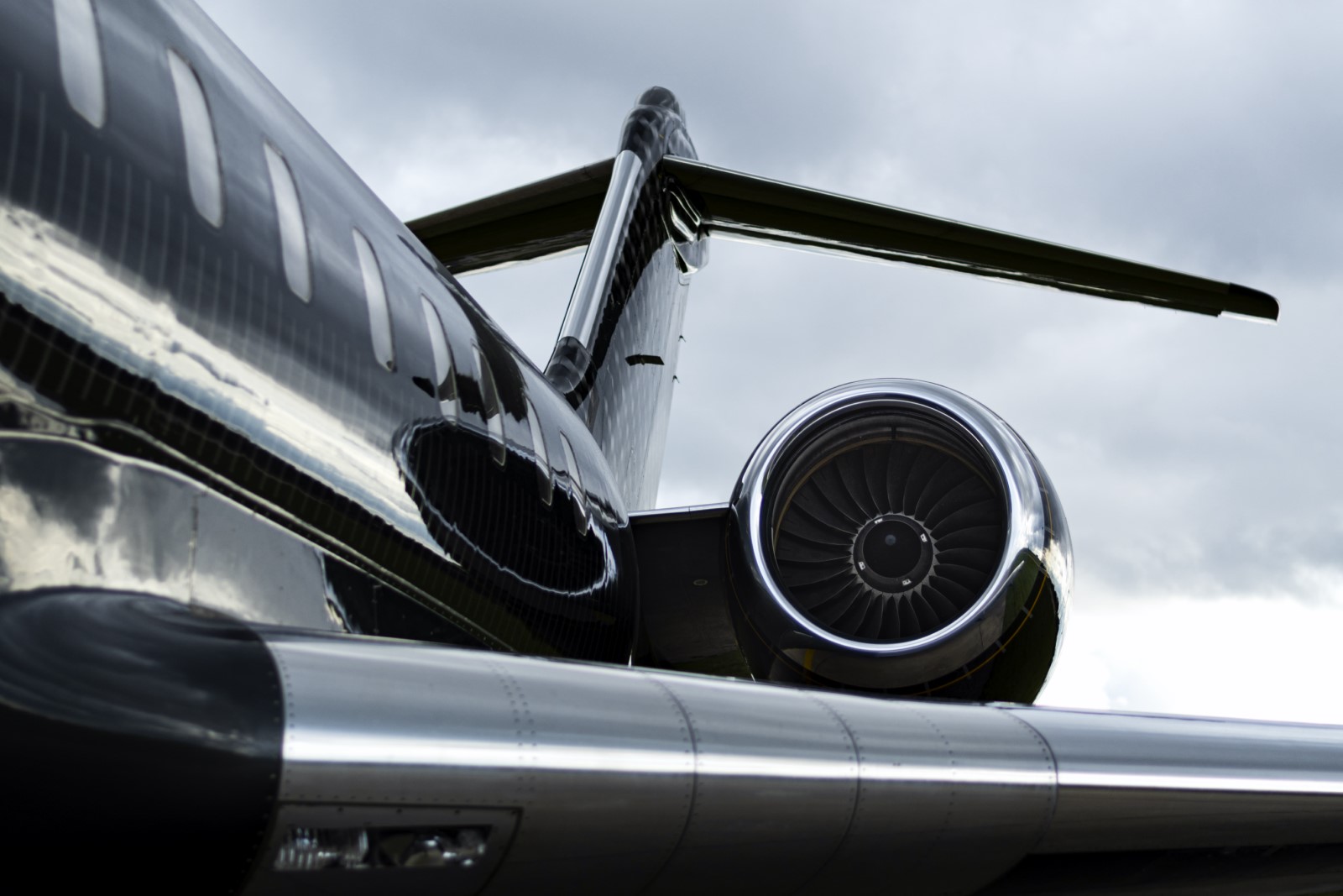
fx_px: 2798
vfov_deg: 18.2
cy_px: 448
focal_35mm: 75
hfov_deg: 27.0
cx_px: 672
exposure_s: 1/3200
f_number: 1.8
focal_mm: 50
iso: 100
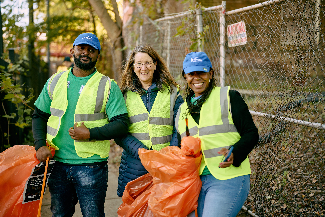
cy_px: 108
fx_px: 451
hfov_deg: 39.6
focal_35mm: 50
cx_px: 162
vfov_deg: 27.0
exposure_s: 1/500
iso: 250
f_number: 1.8
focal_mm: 50
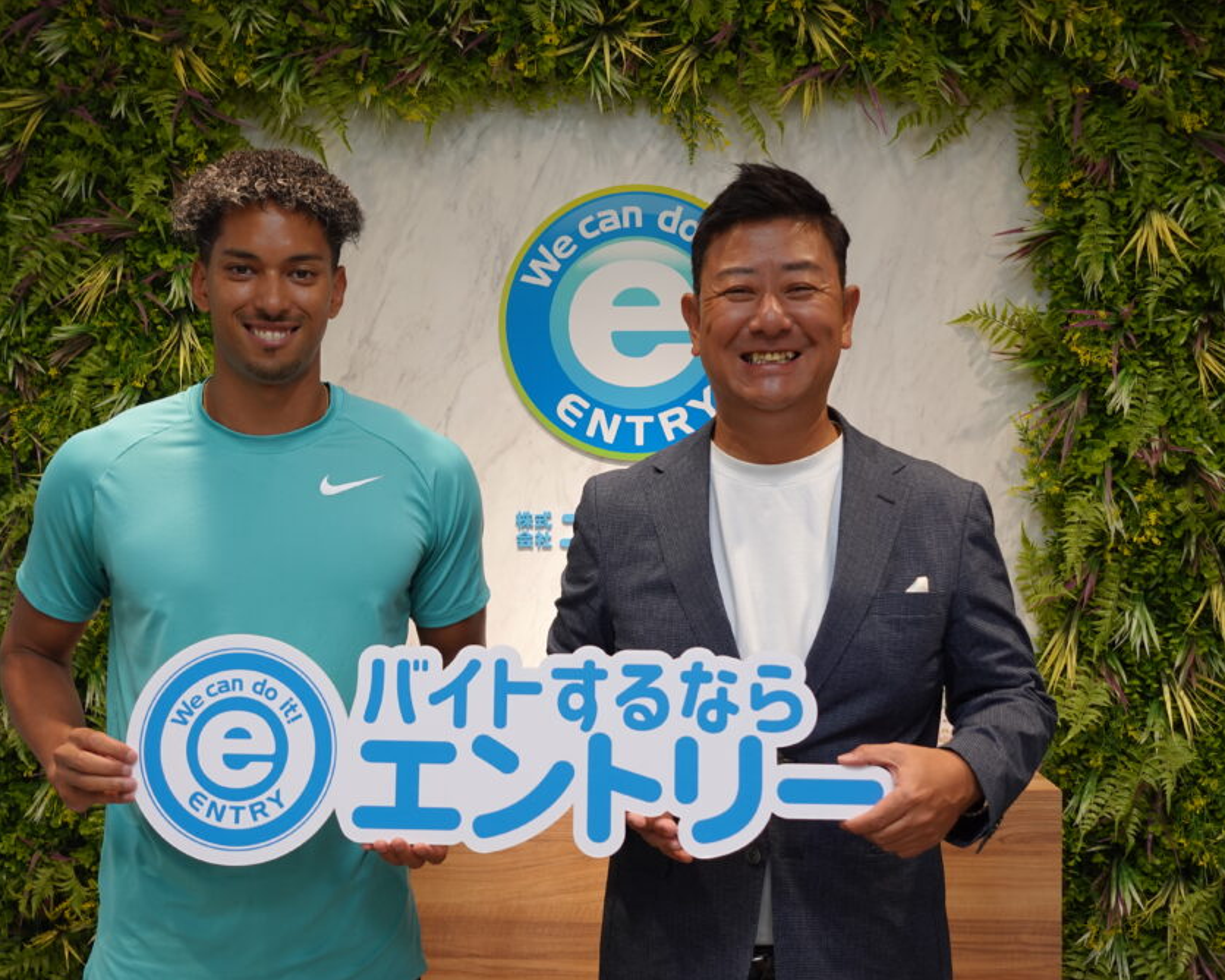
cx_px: 538
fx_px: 1668
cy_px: 499
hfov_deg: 40.3
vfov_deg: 32.8
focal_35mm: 46
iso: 160
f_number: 2.8
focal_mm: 15.27
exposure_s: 1/40
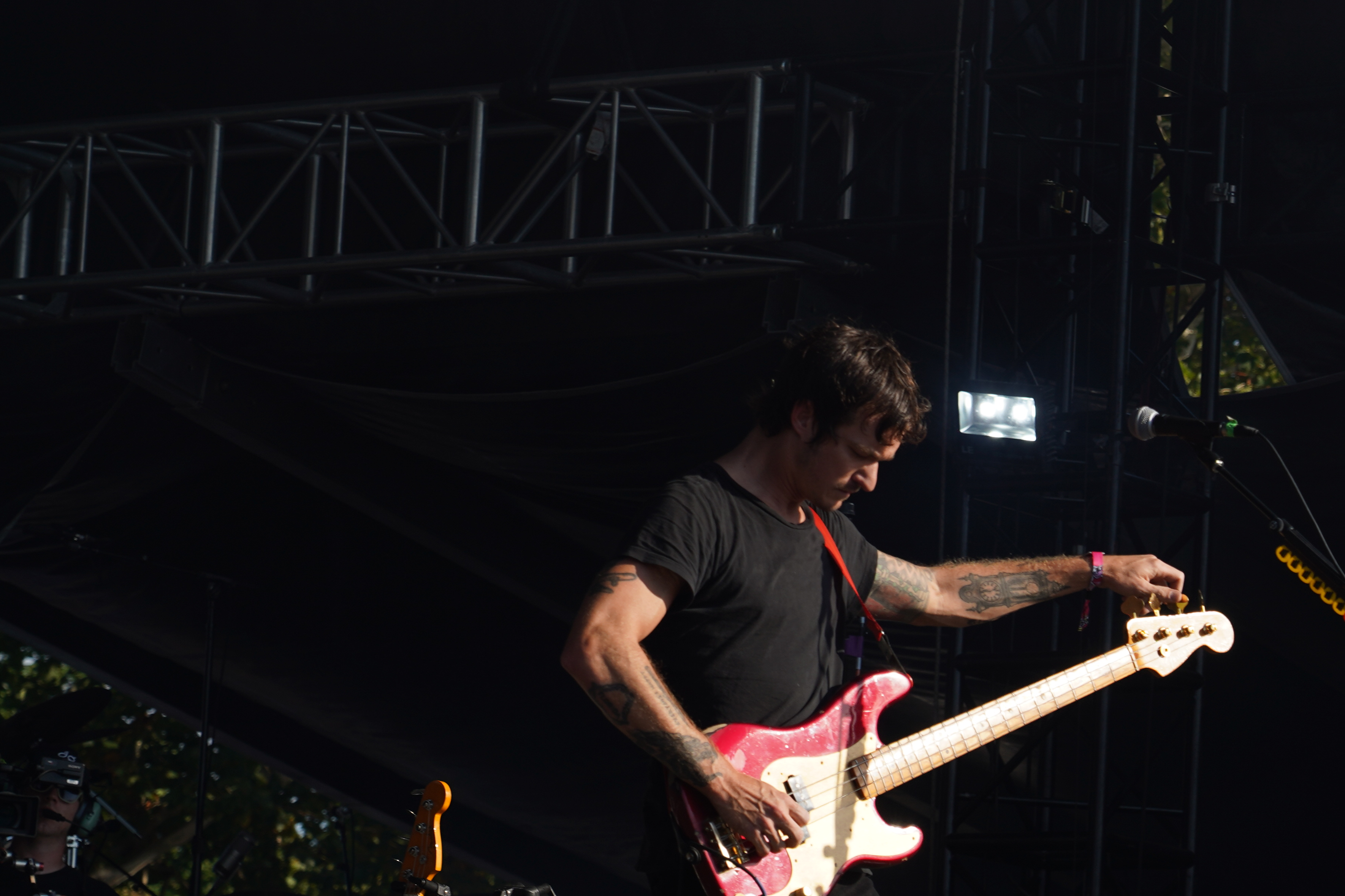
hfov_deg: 11.5
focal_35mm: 178
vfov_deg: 7.7
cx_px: 857
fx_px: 6650
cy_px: 481
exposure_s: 1/400
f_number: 7.1
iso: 100
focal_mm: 105
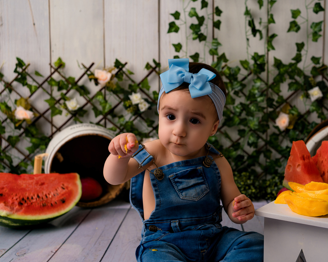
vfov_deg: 36.5
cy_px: 129
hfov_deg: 44.5
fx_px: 398
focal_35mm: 41
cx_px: 202
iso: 160
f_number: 4.5
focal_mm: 35
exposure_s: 1/160
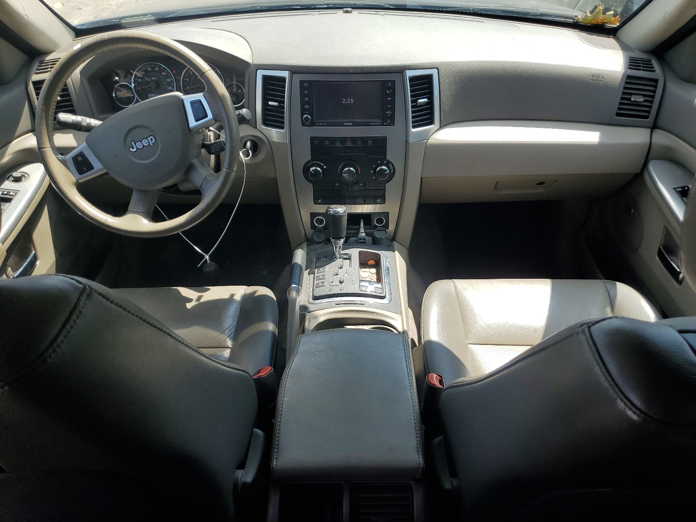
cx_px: 348
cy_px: 261
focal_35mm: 26
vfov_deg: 53.1
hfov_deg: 67.3
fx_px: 523
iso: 50
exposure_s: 1/833
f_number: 1.5
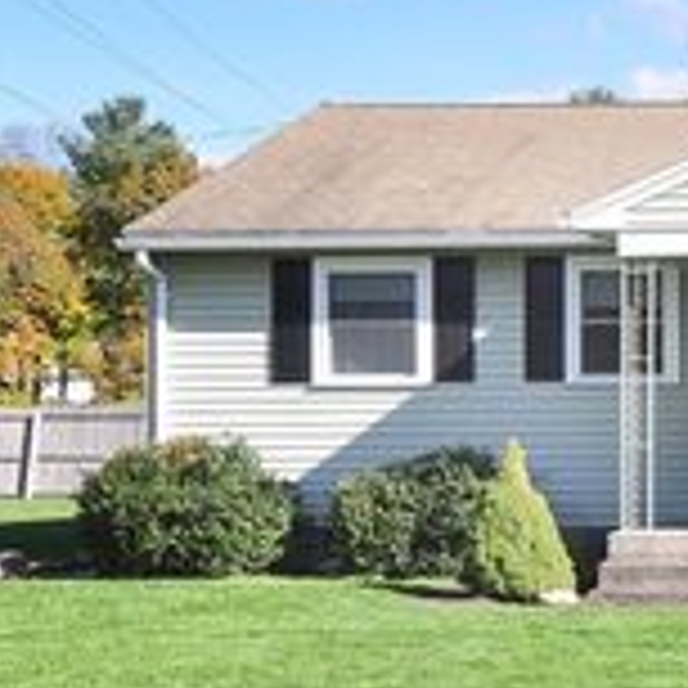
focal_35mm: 83
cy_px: 328
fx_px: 1866
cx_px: 1120
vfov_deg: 20.9
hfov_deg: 17.9
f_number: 8
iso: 250
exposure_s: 1/320
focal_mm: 20
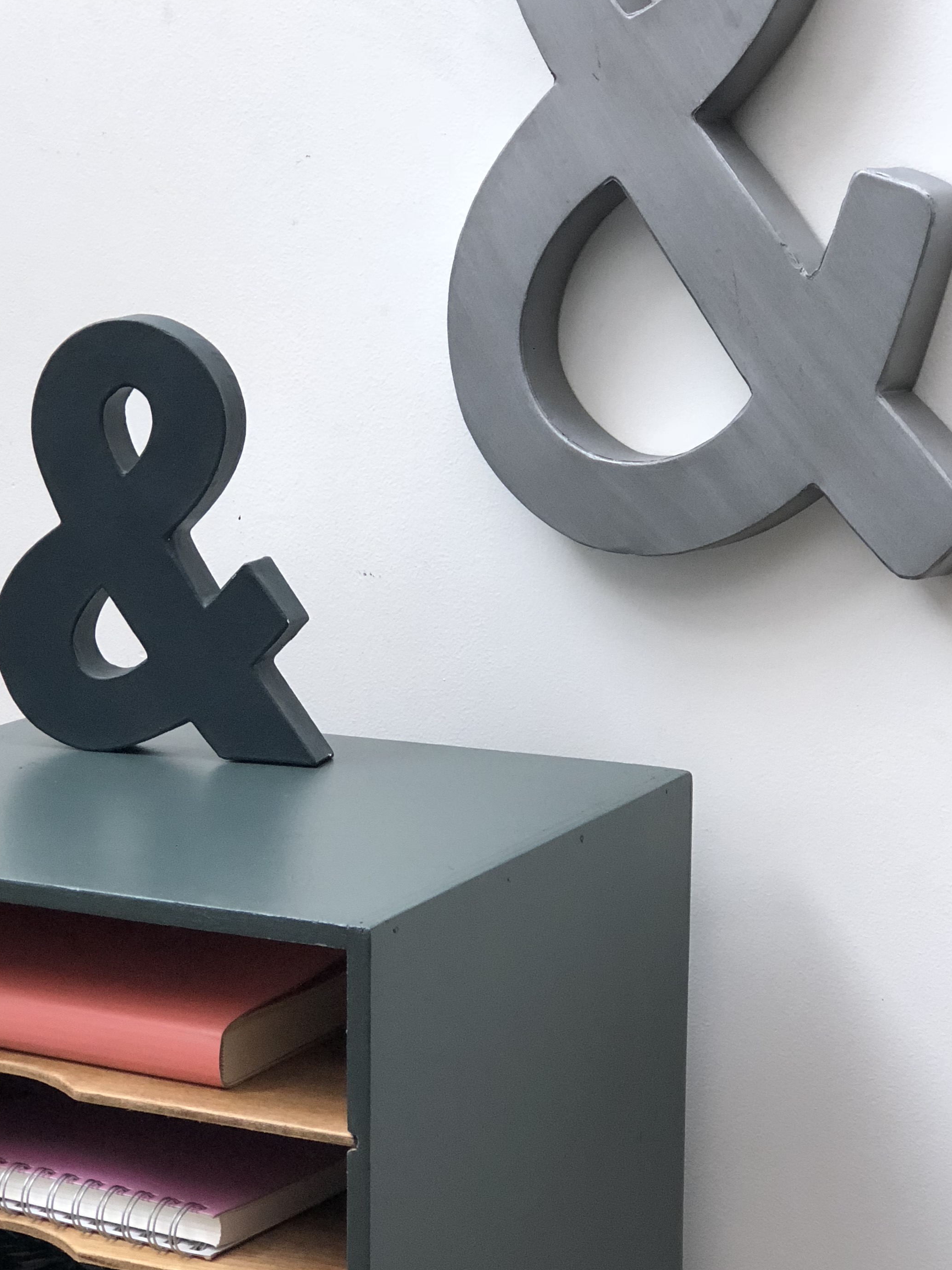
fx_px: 3043
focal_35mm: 83
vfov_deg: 23.6
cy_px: 610
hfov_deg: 17.7
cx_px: 284
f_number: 2.8
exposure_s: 1/30
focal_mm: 6.6
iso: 64
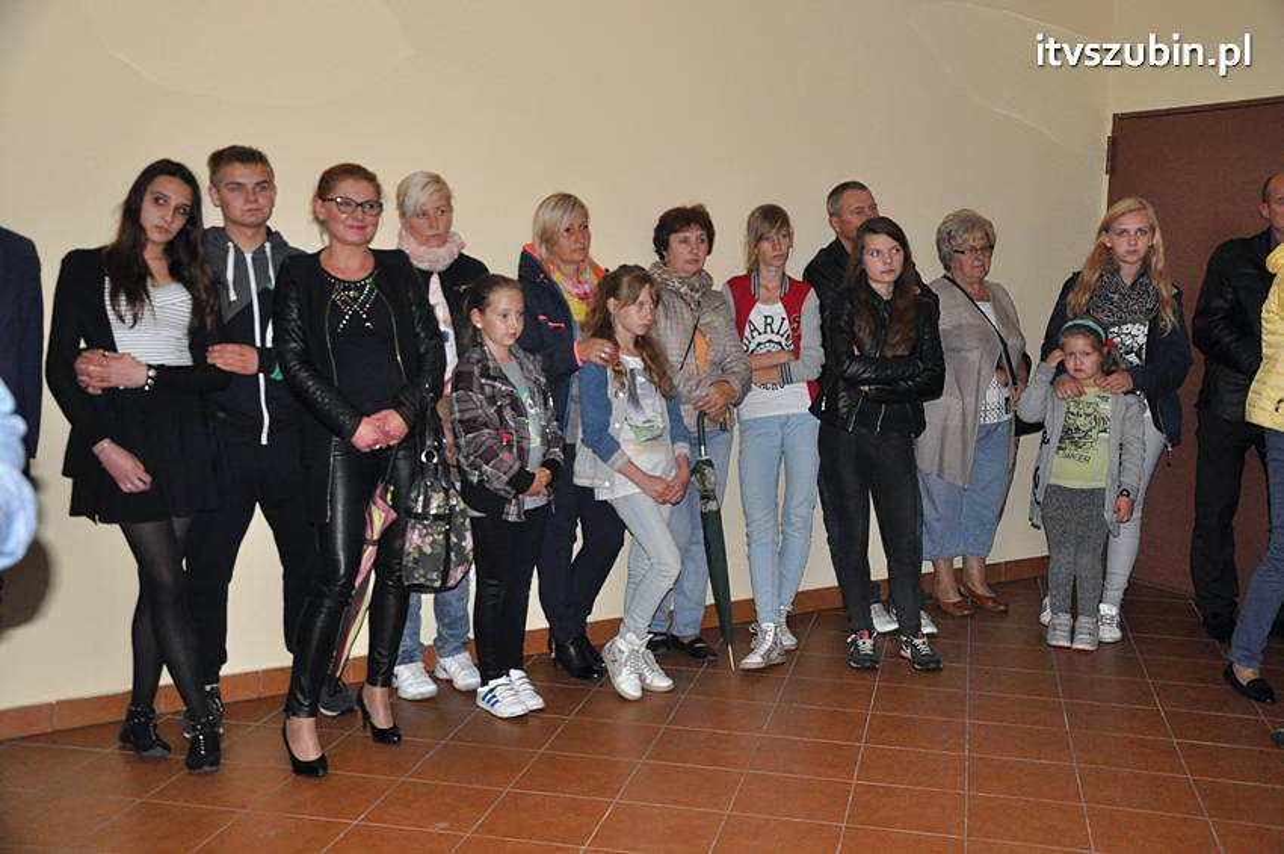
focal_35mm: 38
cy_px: 427
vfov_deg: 35.4
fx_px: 1336
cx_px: 642
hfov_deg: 51.3
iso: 1600
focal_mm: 25
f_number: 5
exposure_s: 1/60
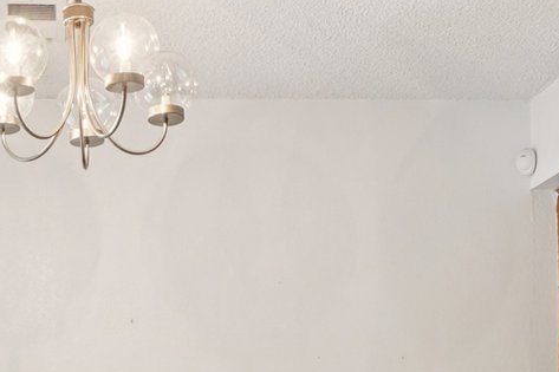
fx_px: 1211
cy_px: 530
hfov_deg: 25.2
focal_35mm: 78
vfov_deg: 16.2
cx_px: 57
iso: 400
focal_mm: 12
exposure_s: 1/8
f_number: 8
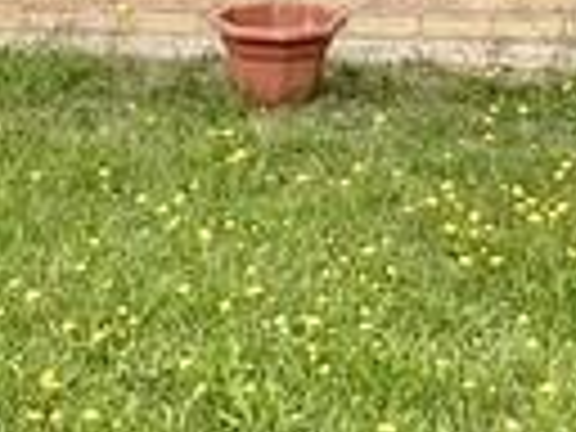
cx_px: 351
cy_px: -356
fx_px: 1864
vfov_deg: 12.1
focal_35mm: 112
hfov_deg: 17.6
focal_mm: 2.22
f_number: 2.2
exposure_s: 1/1052
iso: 40
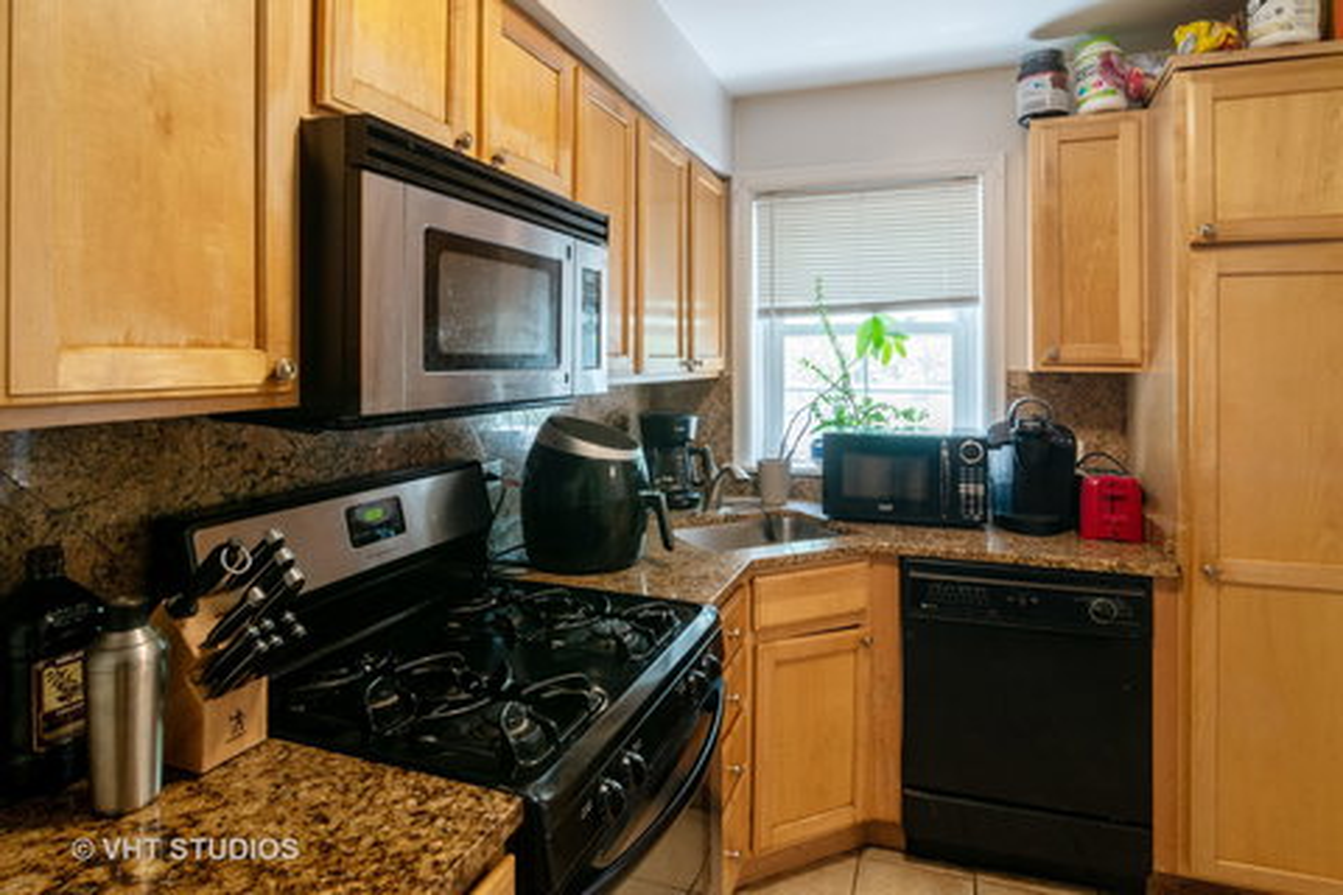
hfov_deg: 90.0
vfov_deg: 67.4
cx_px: 672
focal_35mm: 18
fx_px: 671
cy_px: 448
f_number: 8
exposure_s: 1/5
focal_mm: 12
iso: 200
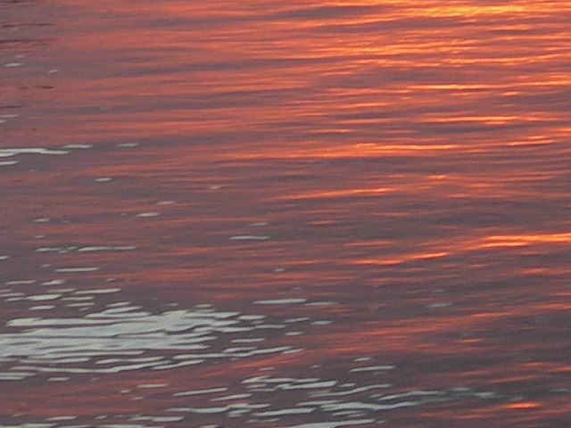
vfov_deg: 5.1
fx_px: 4833
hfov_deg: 6.8
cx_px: 107
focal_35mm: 293
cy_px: -7
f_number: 3.5
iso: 50
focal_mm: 12.7
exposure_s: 1/86.5
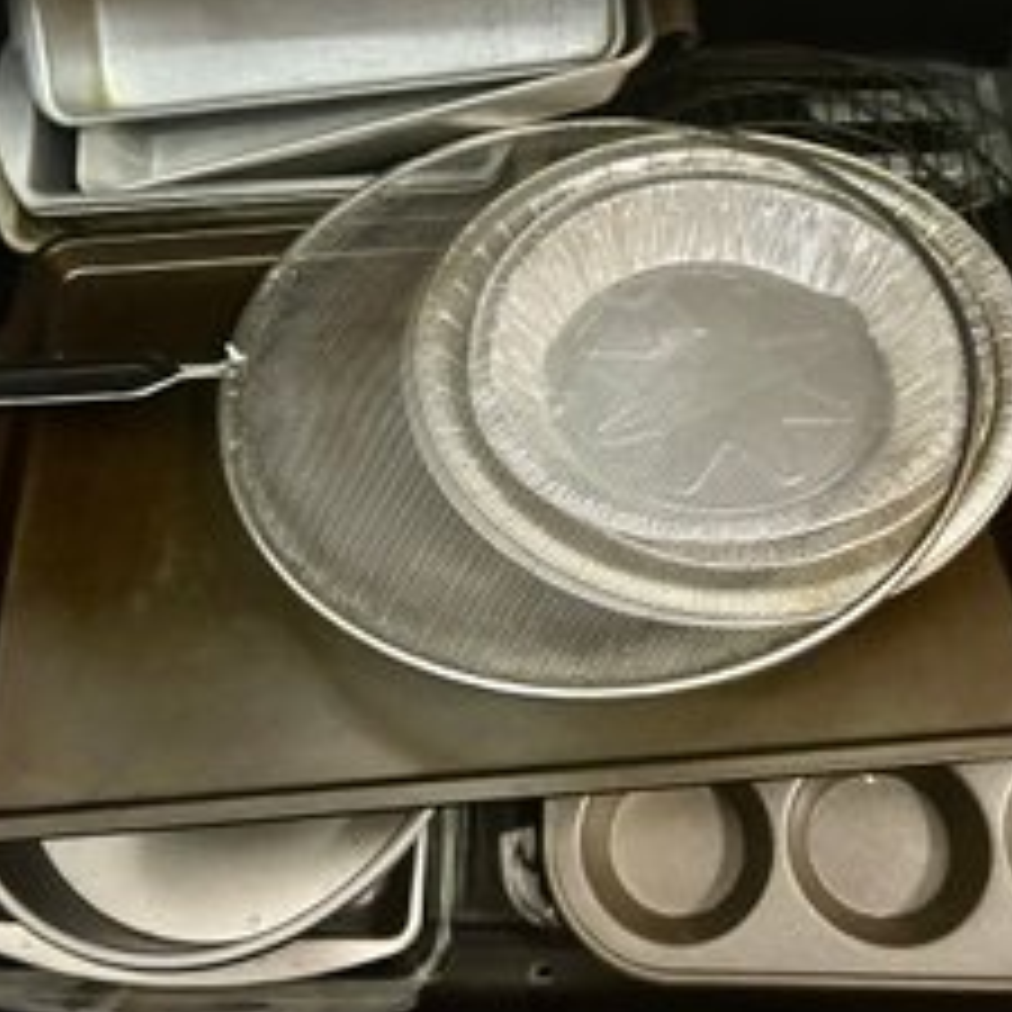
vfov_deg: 47.2
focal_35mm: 35
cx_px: 510
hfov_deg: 47.2
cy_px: 470
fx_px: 1158
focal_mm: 5.7
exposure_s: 1/30
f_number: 1.5
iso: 800
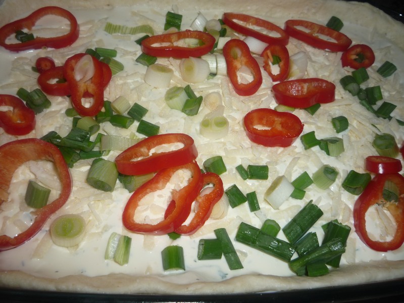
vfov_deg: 46.8
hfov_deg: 60.0
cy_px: 152
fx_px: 350
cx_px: 202
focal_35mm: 30
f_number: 4
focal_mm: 5.2
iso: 100
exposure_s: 1/30
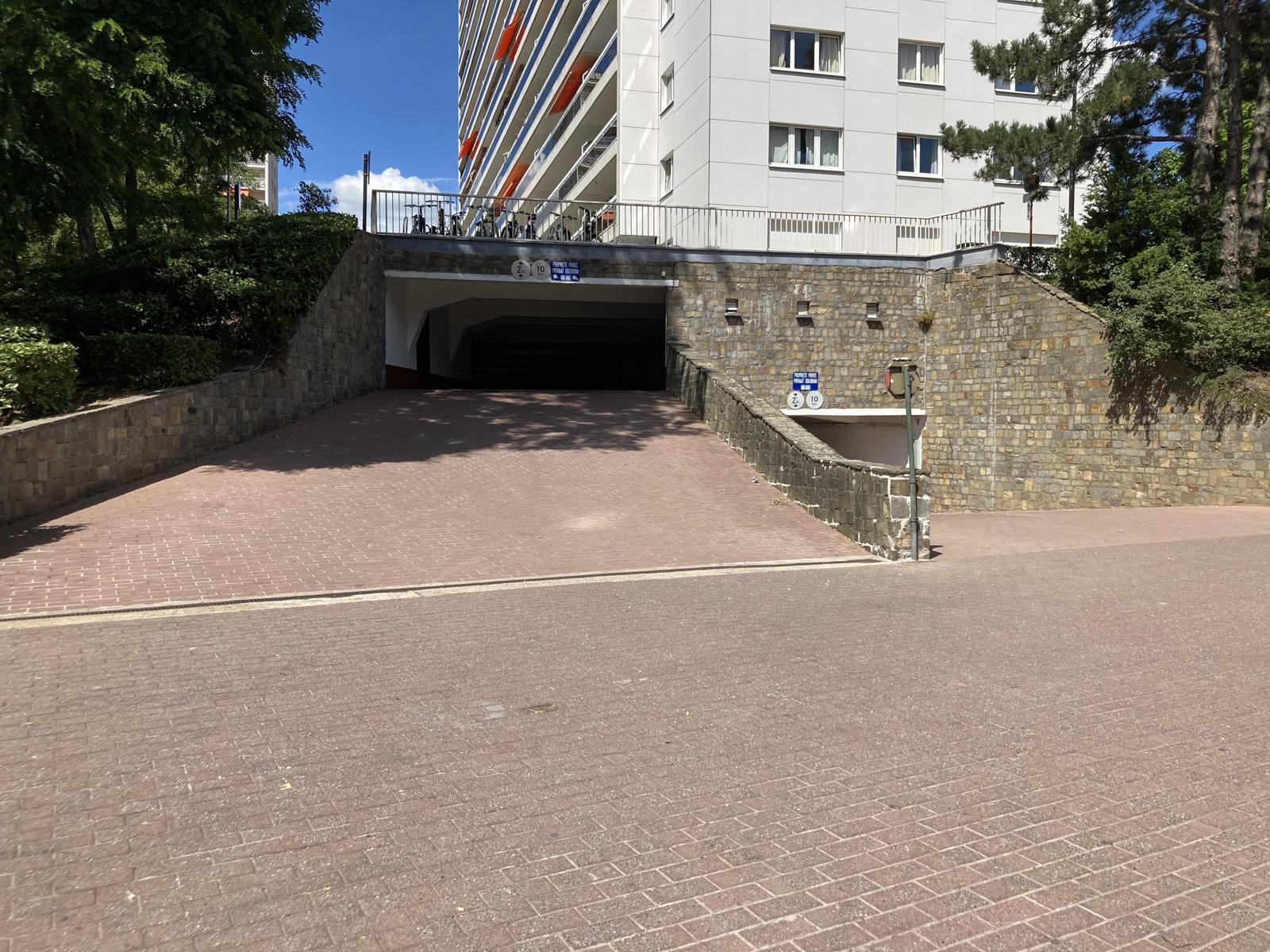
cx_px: 635
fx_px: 1027
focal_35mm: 28
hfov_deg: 63.4
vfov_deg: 49.7
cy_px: 476
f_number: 1.8
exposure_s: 1/2315
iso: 20
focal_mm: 3.99
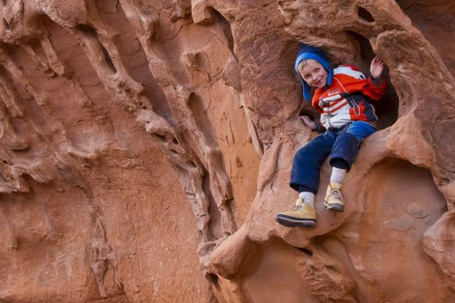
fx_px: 985
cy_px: 178
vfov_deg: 17.5
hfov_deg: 25.9
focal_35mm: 78
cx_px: 173
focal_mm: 26
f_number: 9
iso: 200
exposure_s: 1/25
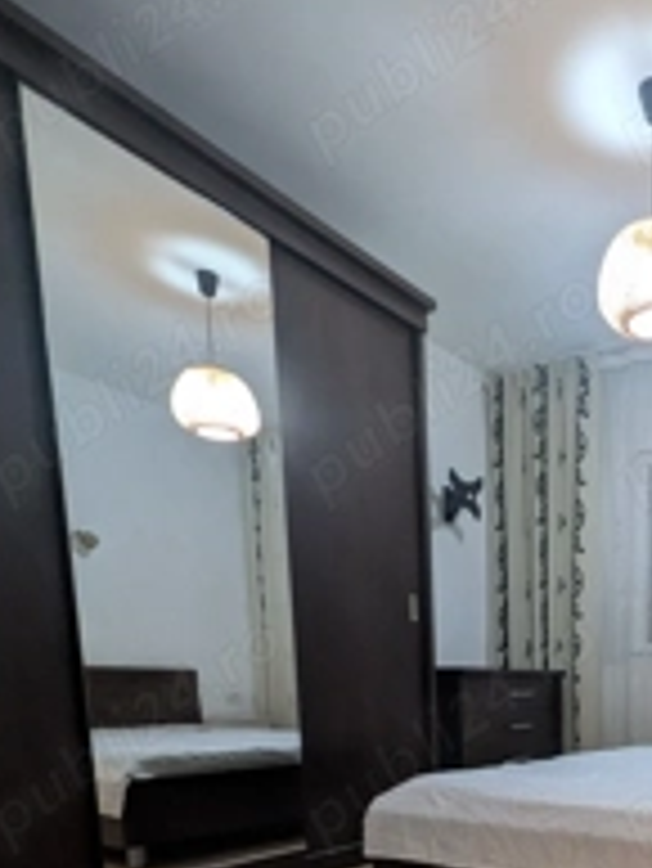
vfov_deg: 52.8
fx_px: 727
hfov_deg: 43.4
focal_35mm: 29
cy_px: 805
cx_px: 607
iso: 316
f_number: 2.2
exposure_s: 1/25
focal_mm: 1.83
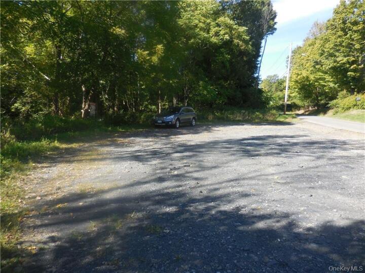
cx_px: 182
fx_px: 264
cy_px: 136
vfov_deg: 54.9
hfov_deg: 69.4
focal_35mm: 25
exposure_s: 1/400
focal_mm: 4.5
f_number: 3.3
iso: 125
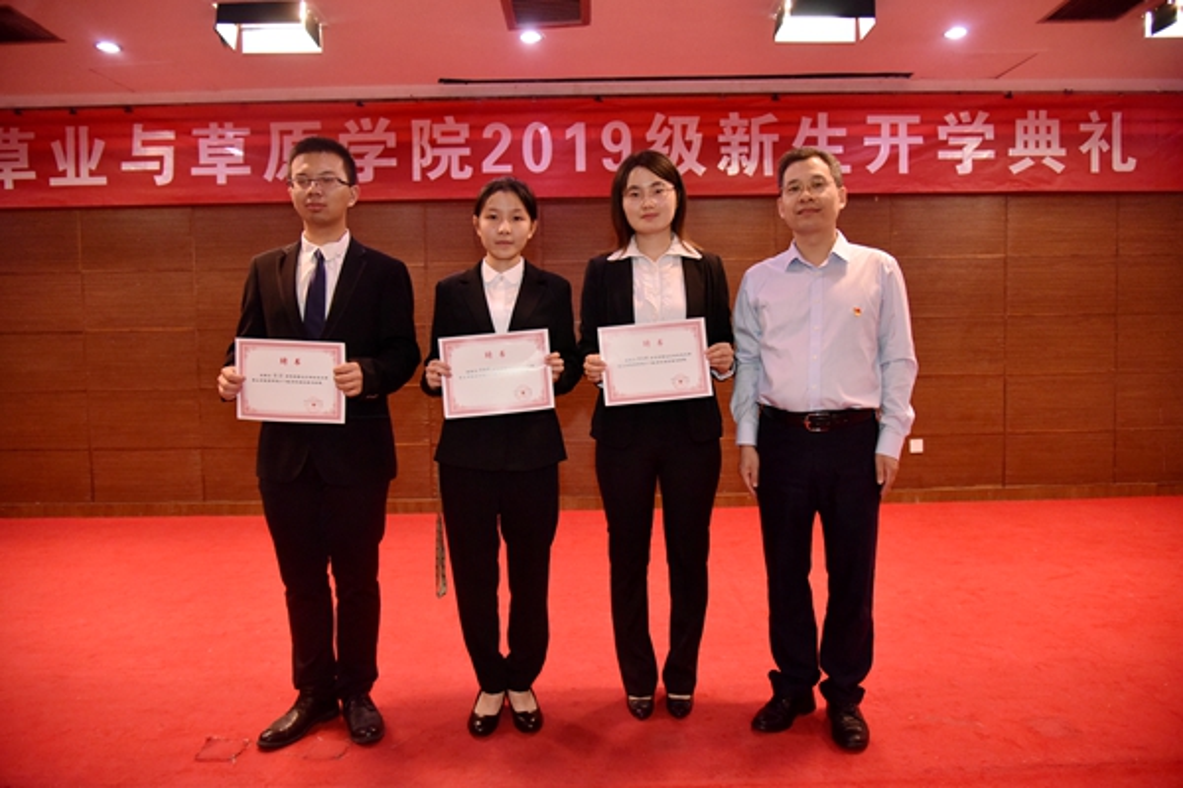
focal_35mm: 24
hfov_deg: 73.7
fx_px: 789
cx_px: 592
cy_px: 394
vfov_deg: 53.1
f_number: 4
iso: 4000
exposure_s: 1/250
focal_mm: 24
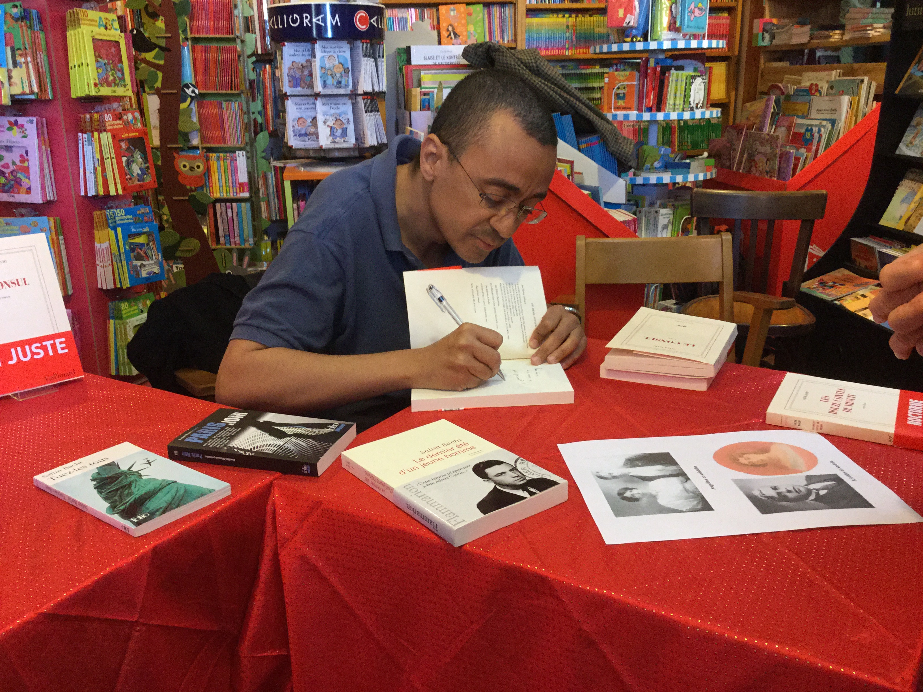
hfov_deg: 58.4
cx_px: 462
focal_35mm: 31
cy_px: 346
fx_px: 827
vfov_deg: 45.4
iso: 200
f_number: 2.4
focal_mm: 3.3
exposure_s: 1/24
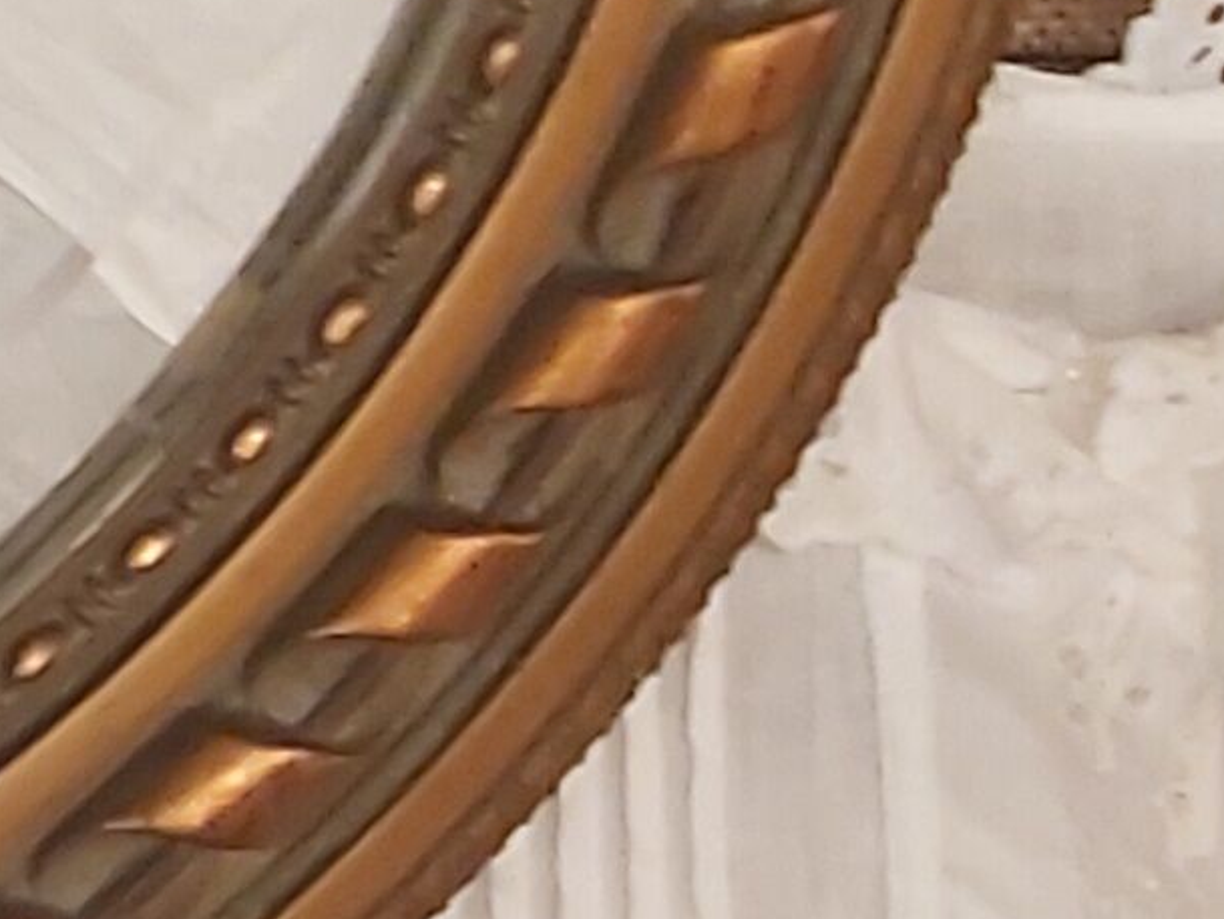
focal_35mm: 172
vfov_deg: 8.2
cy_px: -883
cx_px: -2006
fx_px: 6083
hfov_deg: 9.7
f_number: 1.7
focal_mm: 3.92
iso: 200
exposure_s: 1/50
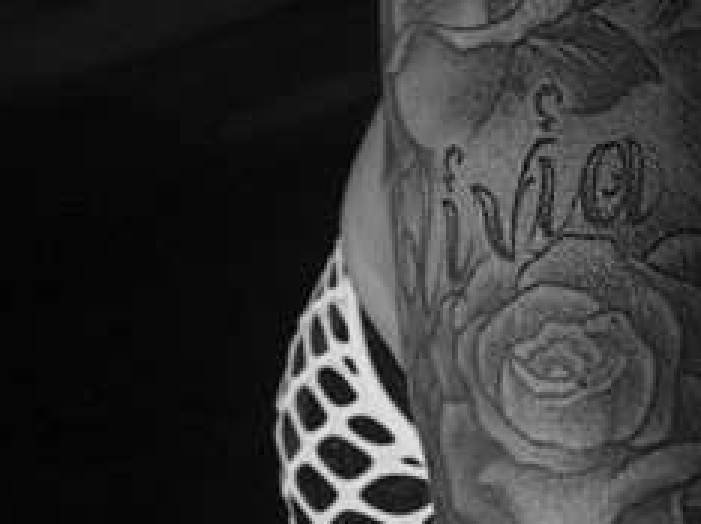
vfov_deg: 5.9
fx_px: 5098
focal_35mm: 252
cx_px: 333
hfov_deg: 7.9
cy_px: 72
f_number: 5.3
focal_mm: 40
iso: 200
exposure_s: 1/160
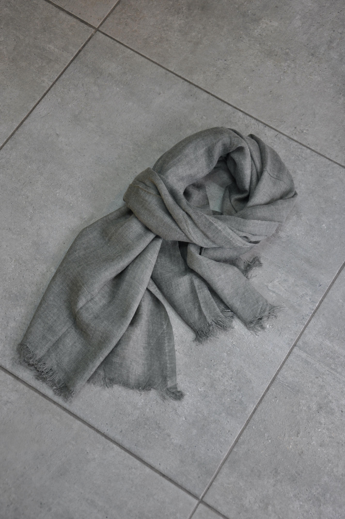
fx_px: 865
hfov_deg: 22.6
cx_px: 172
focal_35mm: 60
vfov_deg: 33.4
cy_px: 260
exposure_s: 1/50
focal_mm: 40
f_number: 4.5
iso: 400
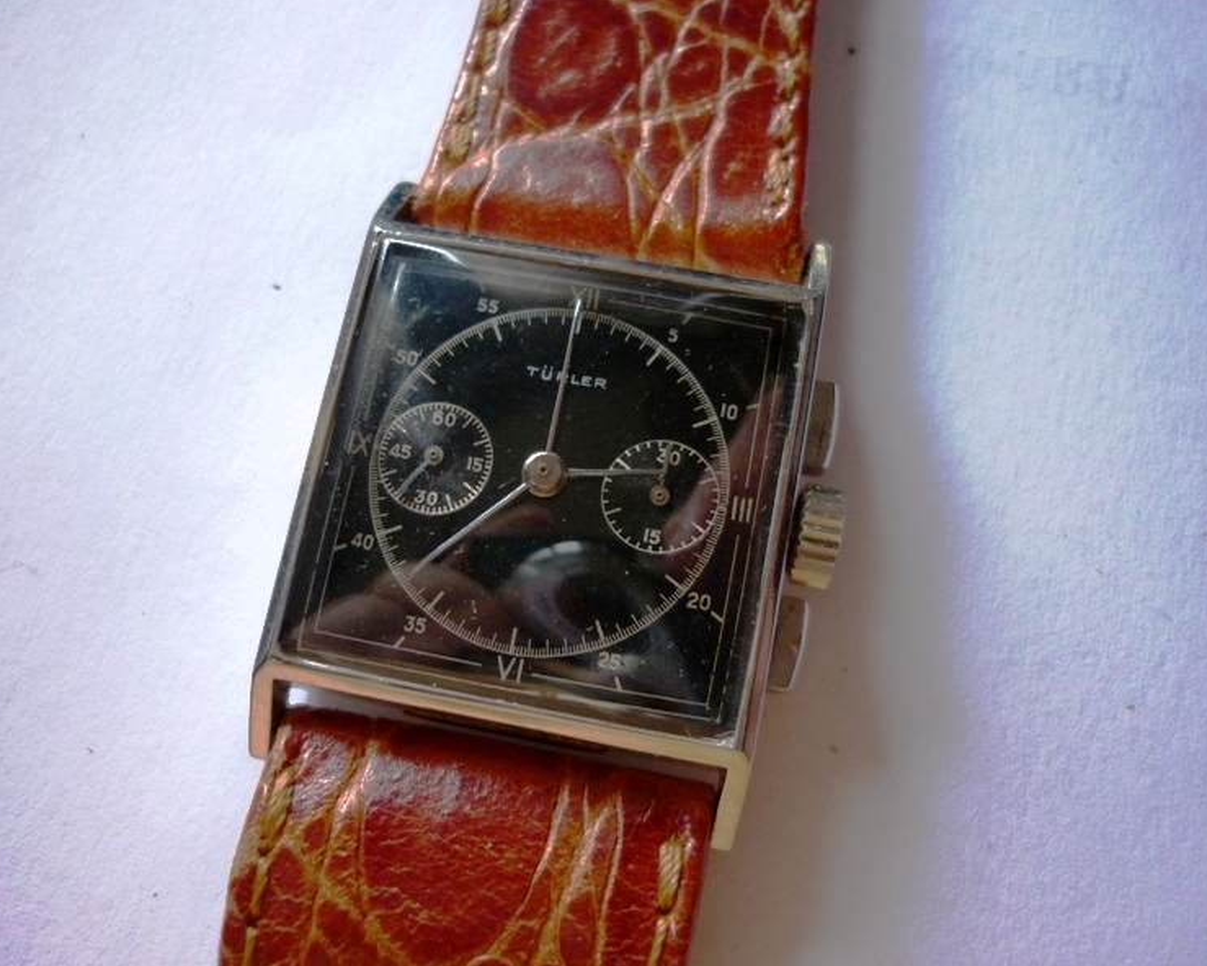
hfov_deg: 51.5
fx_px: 1250
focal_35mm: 35
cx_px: 576
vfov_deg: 42.2
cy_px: 477
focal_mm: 5.5
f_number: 2.8
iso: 250
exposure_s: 1/30
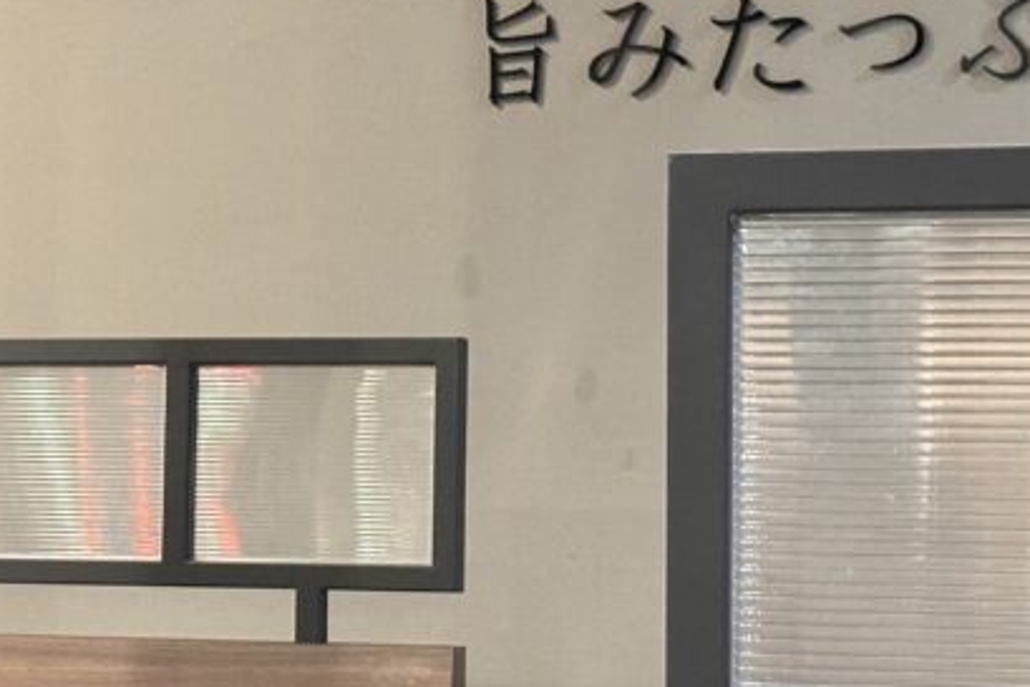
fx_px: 3577
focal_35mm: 125
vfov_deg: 11.0
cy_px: 405
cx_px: 330
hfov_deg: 16.3
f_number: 1.78
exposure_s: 1/40
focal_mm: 6.86
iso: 500
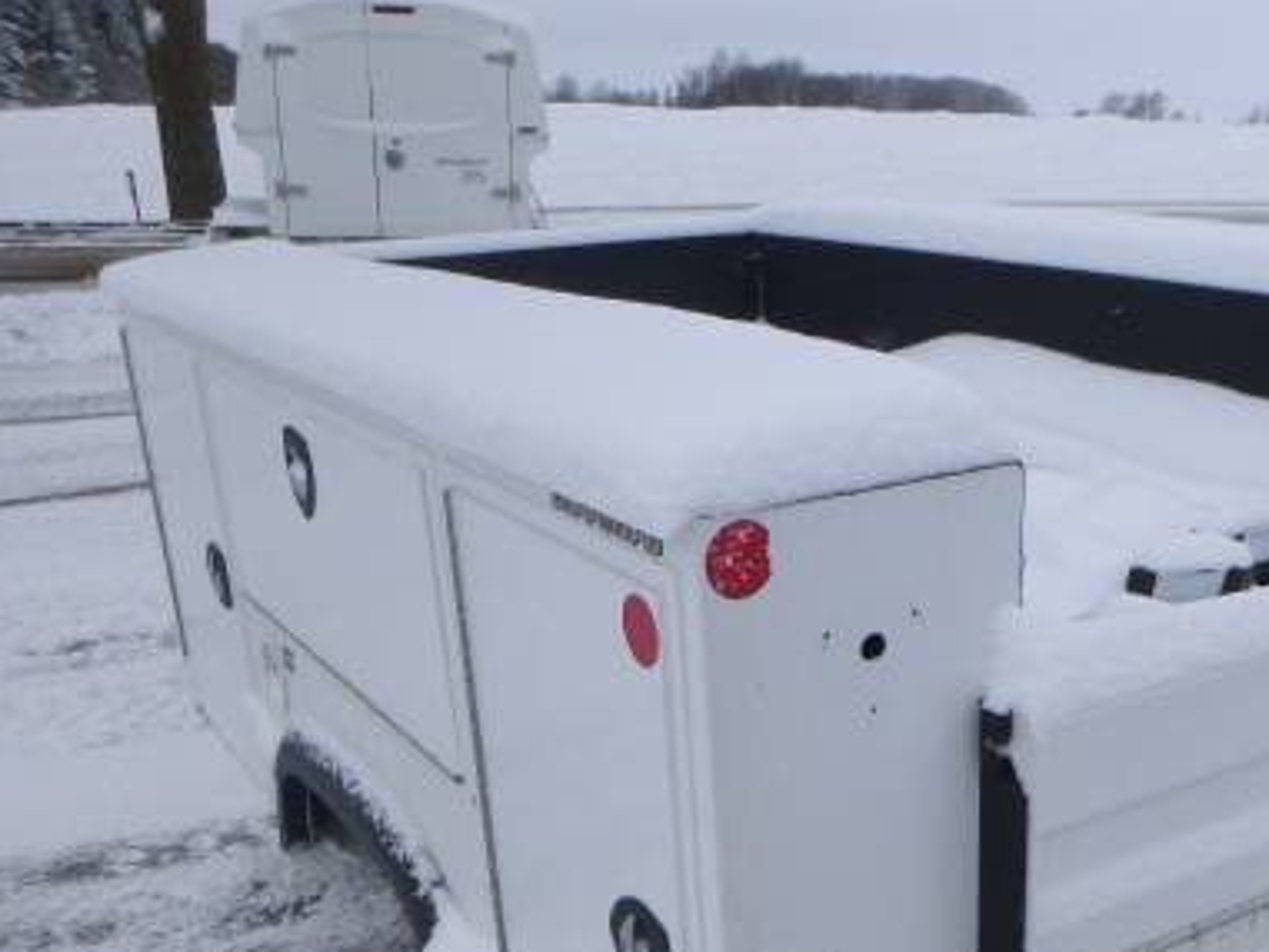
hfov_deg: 43.9
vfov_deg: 33.5
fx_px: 1540
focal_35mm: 42
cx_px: 876
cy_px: 736
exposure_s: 1/640
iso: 100
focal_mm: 4.5
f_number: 3.9
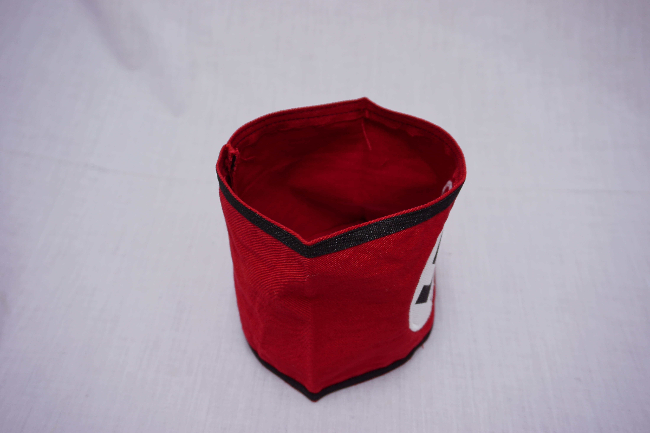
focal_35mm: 36
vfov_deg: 36.9
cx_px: 325
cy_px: 216
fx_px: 650
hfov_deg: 53.1
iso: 100
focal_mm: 24
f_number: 4.5
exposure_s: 1/6
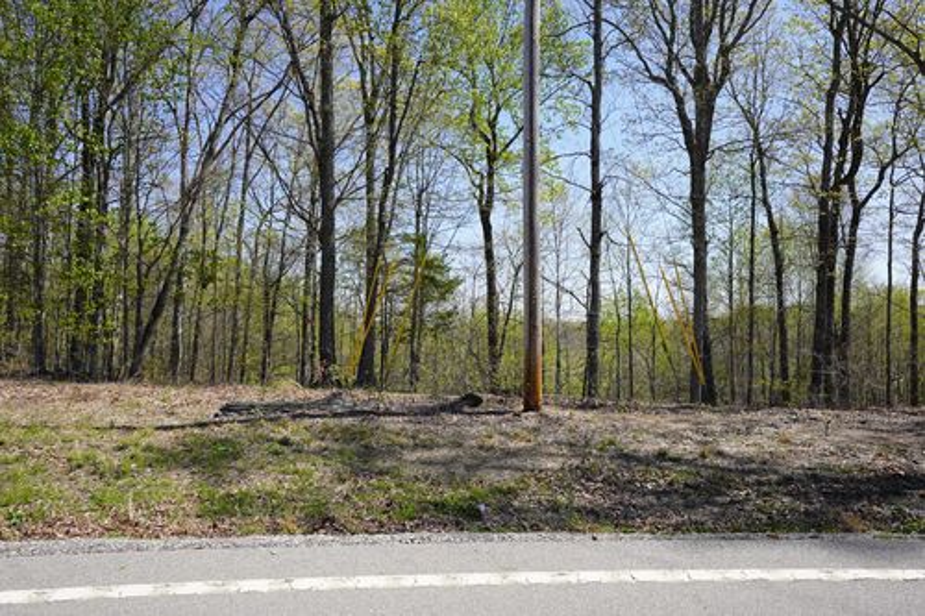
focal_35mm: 27
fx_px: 693
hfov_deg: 67.4
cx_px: 462
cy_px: 308
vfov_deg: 47.9
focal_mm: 18
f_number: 9
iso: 100
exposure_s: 1/125
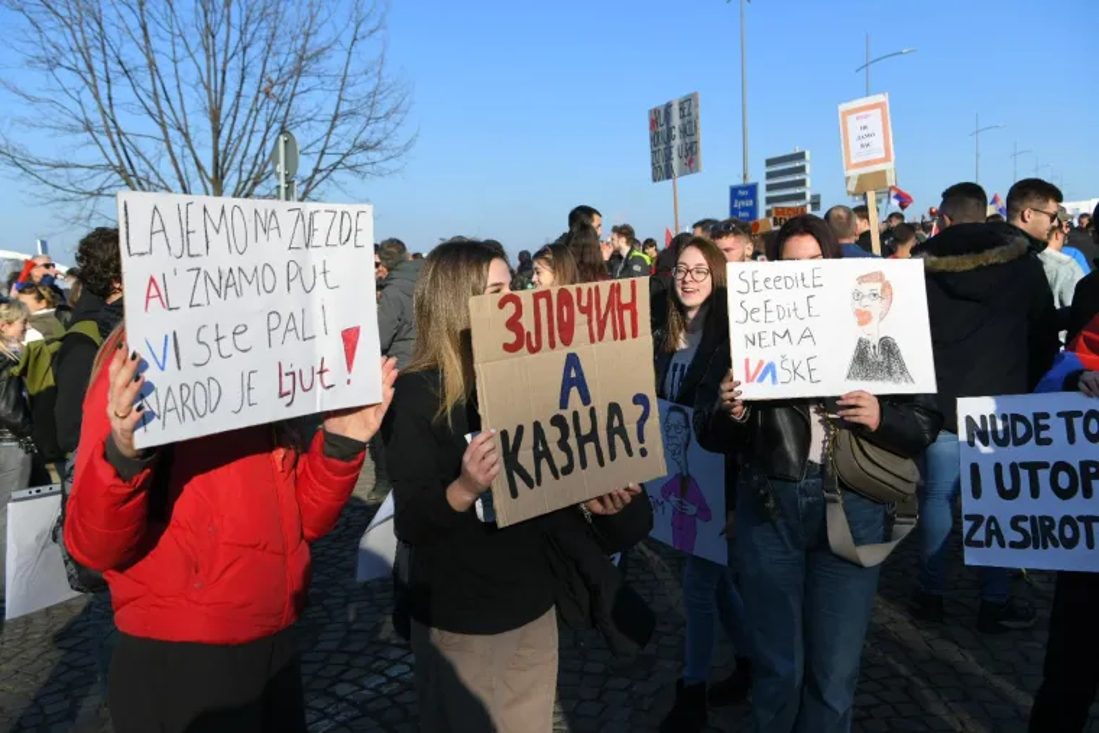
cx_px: 550
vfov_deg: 38.9
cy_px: 366
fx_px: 1038
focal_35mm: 34
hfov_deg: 55.8
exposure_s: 1/800
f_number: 6.3
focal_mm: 34
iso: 200
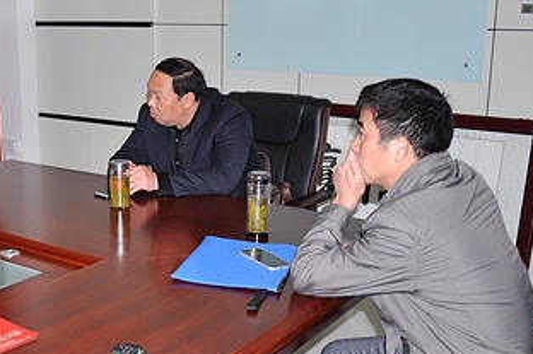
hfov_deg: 35.8
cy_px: 187
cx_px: 46
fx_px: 769
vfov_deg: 25.9
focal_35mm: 52
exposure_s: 1/60
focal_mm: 18
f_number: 3.5
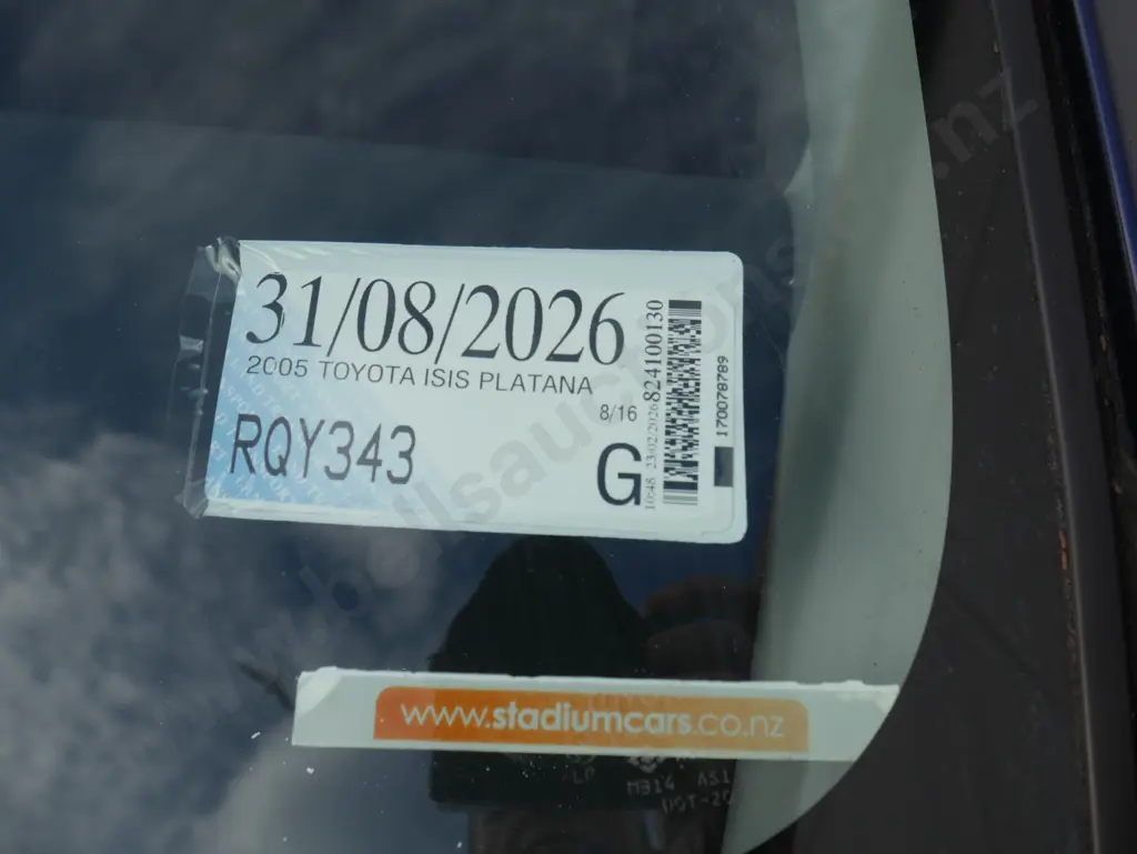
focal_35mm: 28
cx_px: 568
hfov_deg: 63.4
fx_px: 920
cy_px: 427
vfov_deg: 49.8
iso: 200
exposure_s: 1/400
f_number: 5
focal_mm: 14
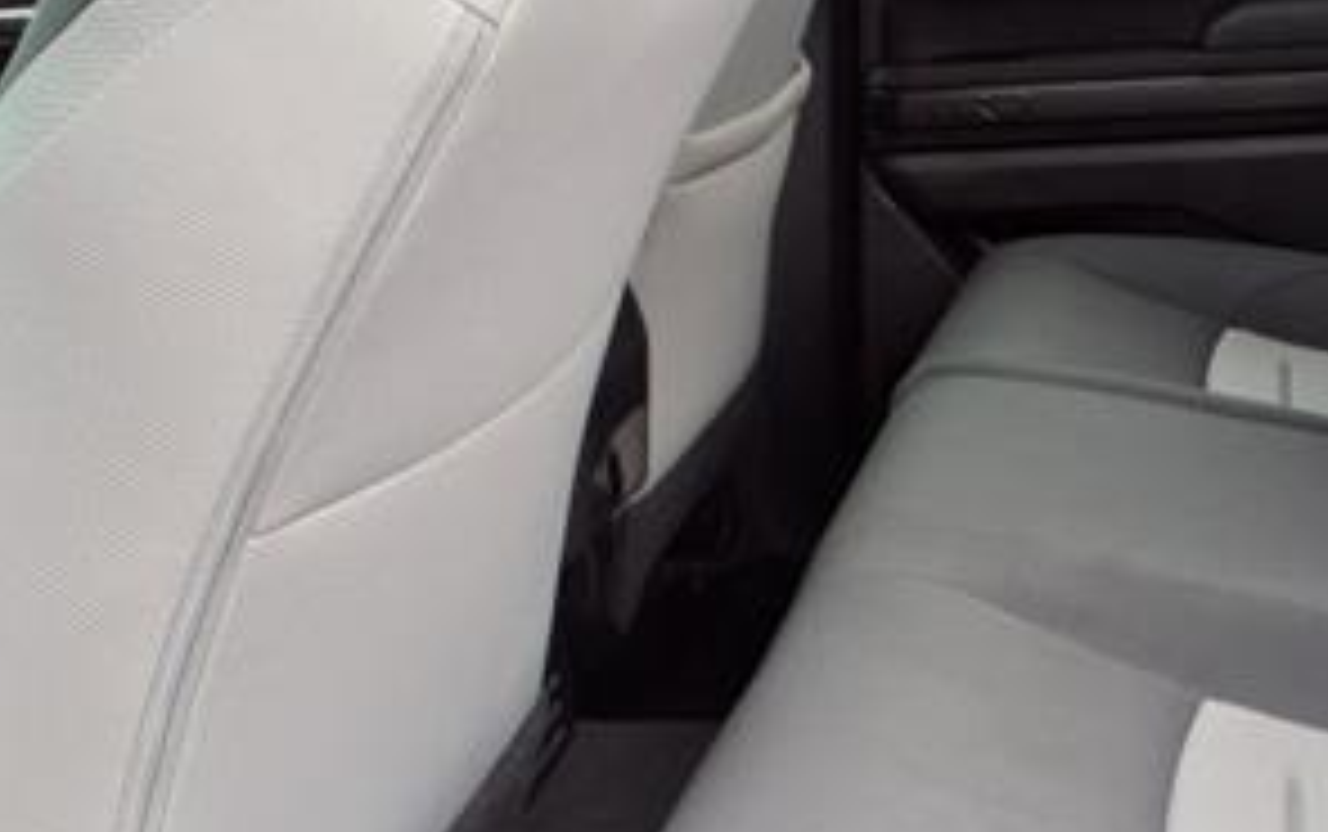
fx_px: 2246
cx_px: 860
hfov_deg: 32.7
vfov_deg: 20.9
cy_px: 562
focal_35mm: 62
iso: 40
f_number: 1.9
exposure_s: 1/120
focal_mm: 3.58
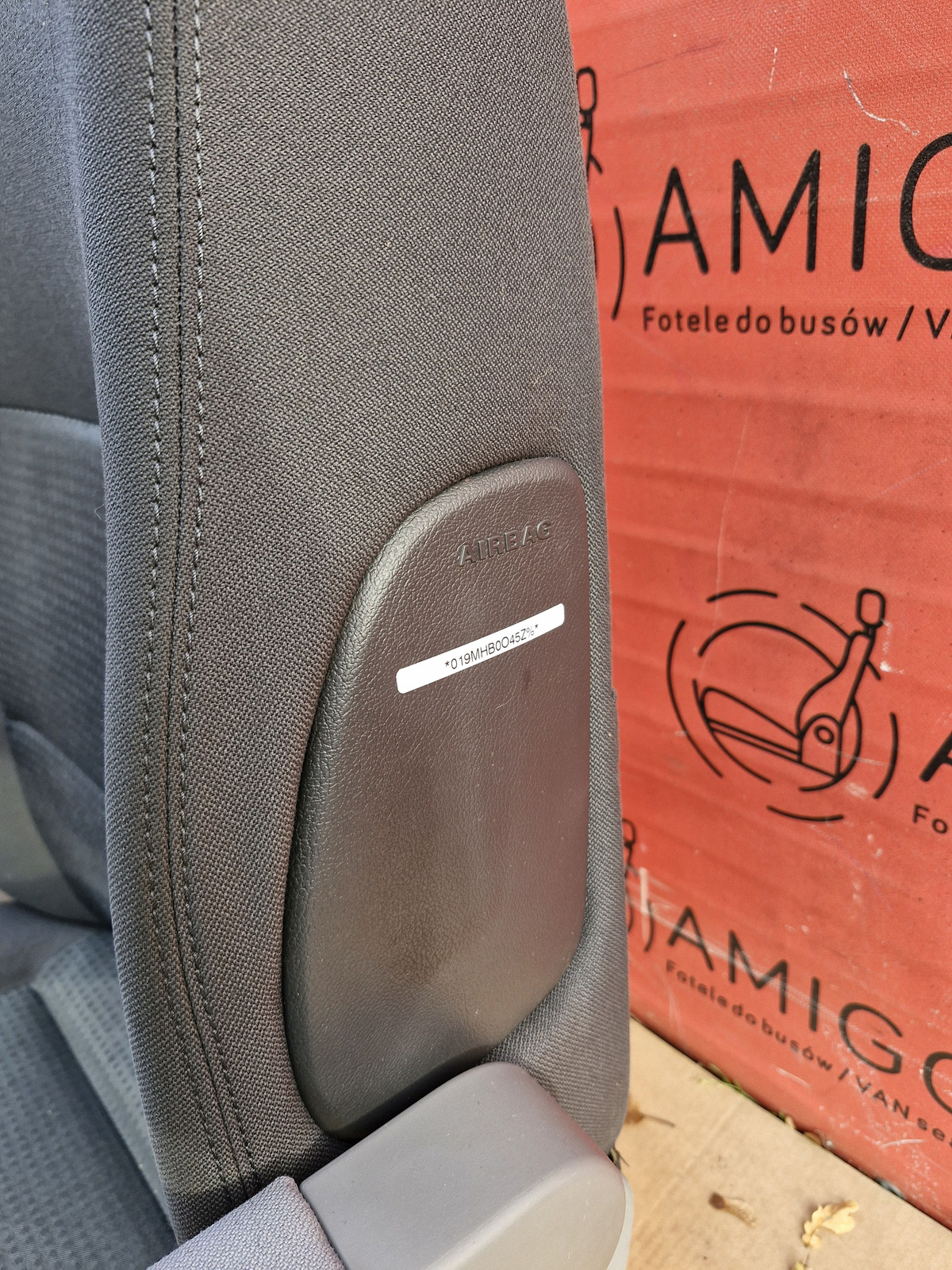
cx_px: 476
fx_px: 843
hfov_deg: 58.9
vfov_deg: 73.9
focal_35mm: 23
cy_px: 635
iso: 50
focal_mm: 5.54
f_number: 1.8
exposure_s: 1/100
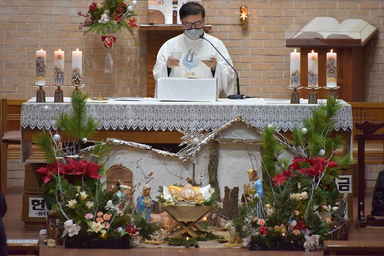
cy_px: 128
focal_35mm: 300
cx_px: 192
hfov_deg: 6.9
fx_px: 3200
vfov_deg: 4.6
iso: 5000
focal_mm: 300
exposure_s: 1/200
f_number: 5.6
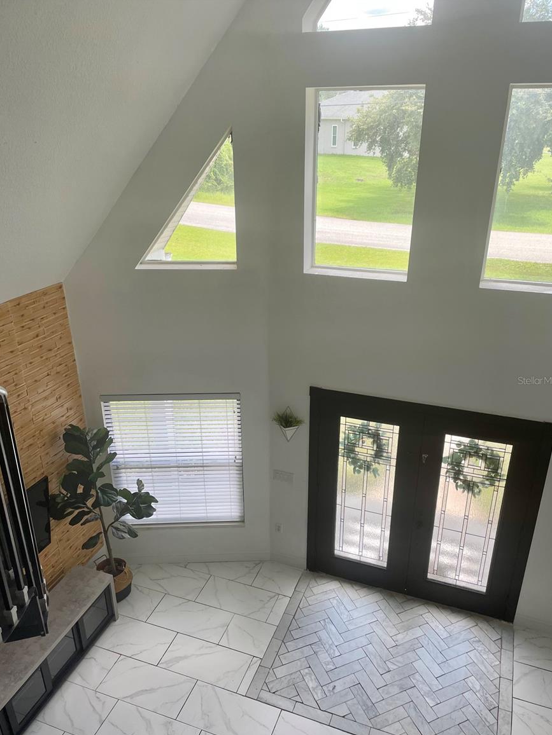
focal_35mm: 27
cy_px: 380
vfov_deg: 65.3
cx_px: 276
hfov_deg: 51.4
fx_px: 574
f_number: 1.6
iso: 32
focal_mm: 4.2
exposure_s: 1/190
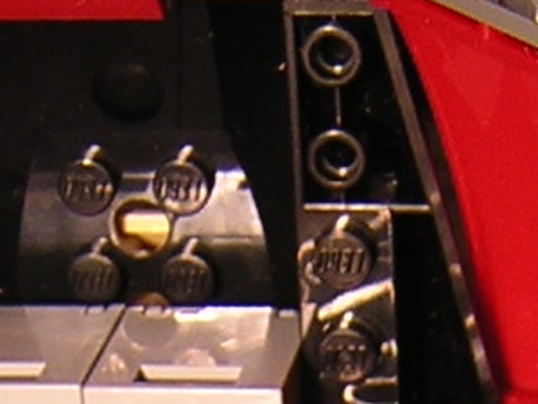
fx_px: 2984
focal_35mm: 192
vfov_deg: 7.2
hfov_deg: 10.3
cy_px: 1047
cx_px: 317
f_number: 2.6
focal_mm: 4.7
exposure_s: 1/99.2
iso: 100
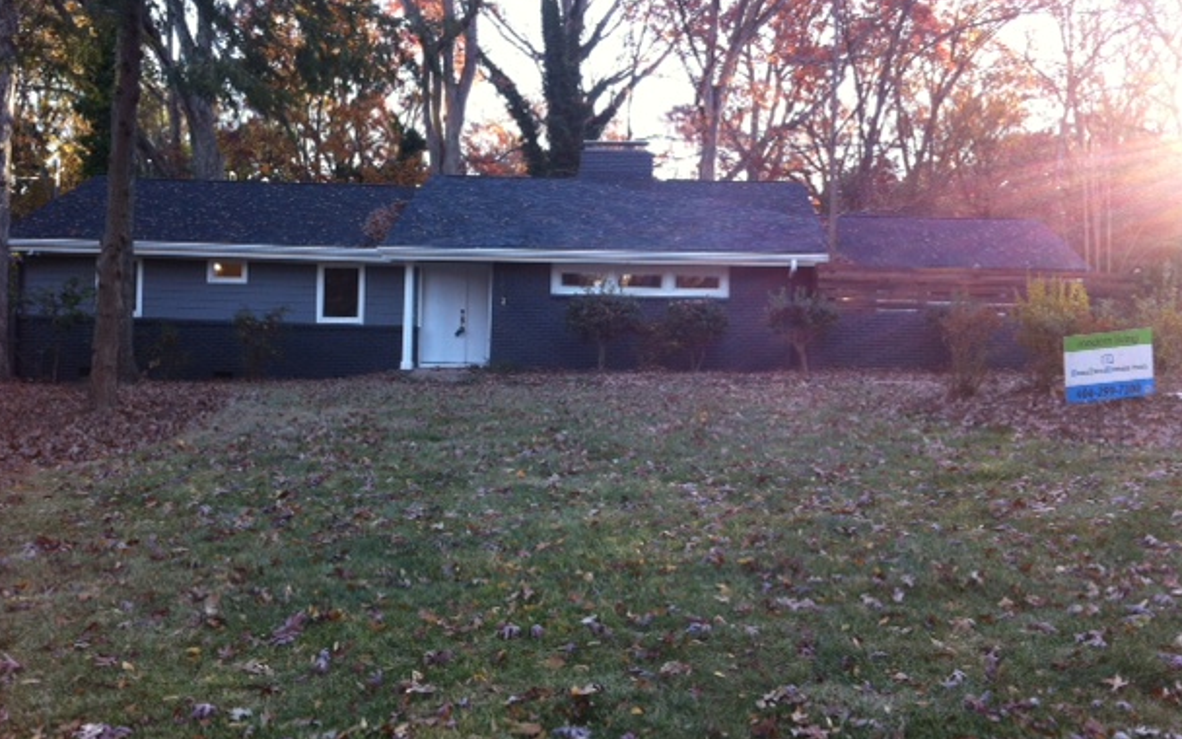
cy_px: 344
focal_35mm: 39
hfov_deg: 50.4
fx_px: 1256
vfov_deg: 32.8
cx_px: 597
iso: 80
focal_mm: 3.85
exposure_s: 1/50
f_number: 2.8
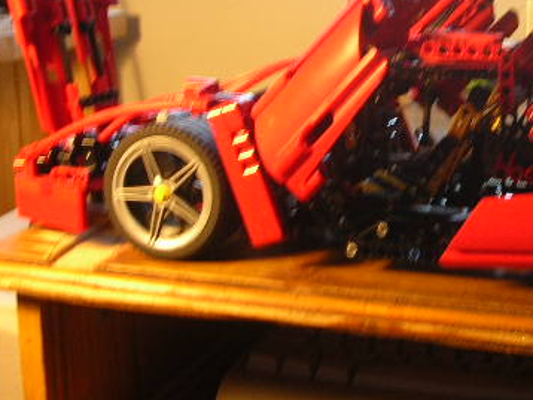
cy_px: 68
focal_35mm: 75
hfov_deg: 25.5
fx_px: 1156
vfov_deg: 19.4
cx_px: 430
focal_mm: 7.1
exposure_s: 1/5.8
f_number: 3
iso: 50
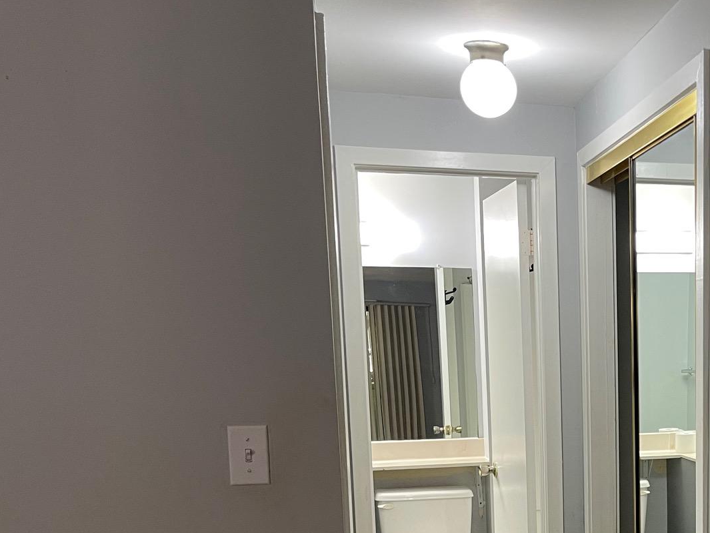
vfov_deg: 27.8
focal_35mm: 50
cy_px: 499
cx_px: 681
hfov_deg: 35.2
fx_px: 1026
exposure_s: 1/60
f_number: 1.6
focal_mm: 5.1
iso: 160
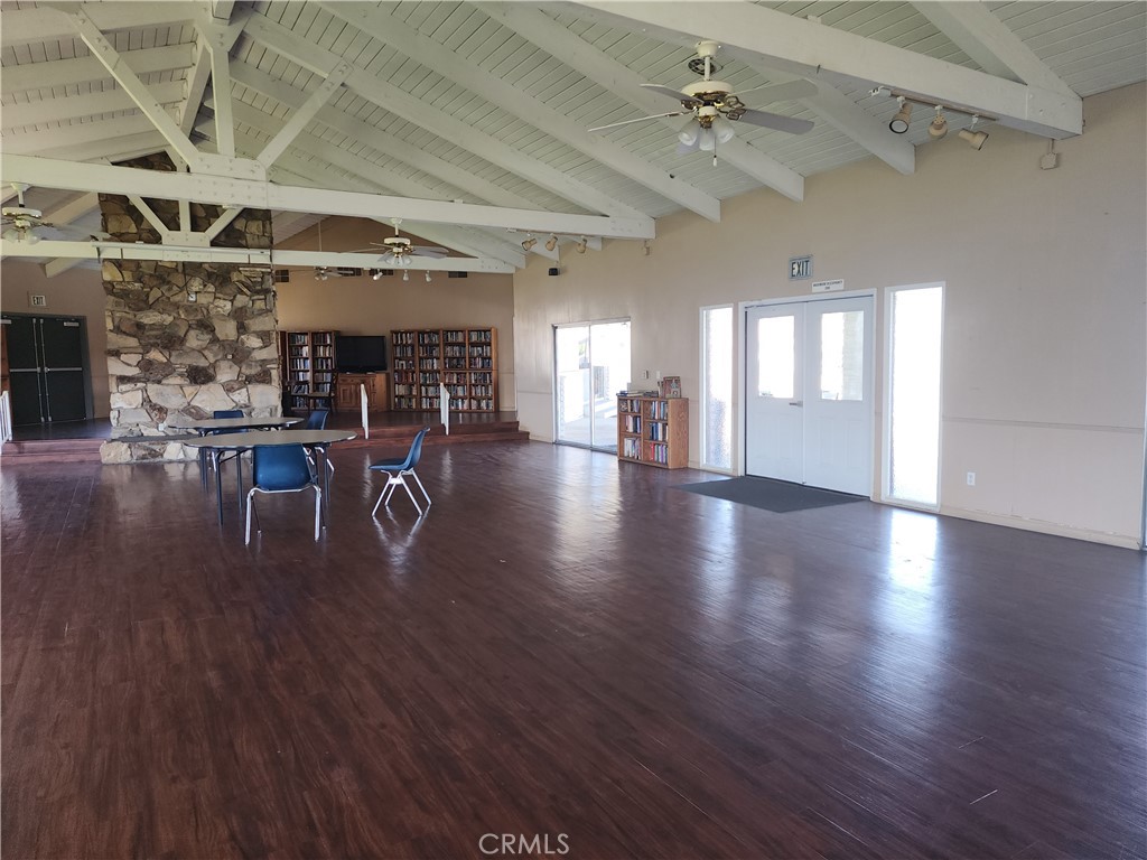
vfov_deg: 58.9
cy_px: 430
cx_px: 574
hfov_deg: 73.9
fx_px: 762
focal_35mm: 23
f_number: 1.8
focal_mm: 6.4
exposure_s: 1/60
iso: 50
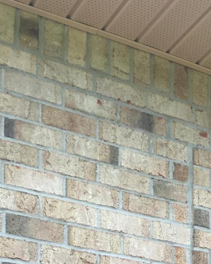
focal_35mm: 93
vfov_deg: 17.8
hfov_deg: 16.1
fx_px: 726
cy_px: 424
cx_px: 229
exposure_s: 1/353
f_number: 2.2
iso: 25
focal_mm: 4.15
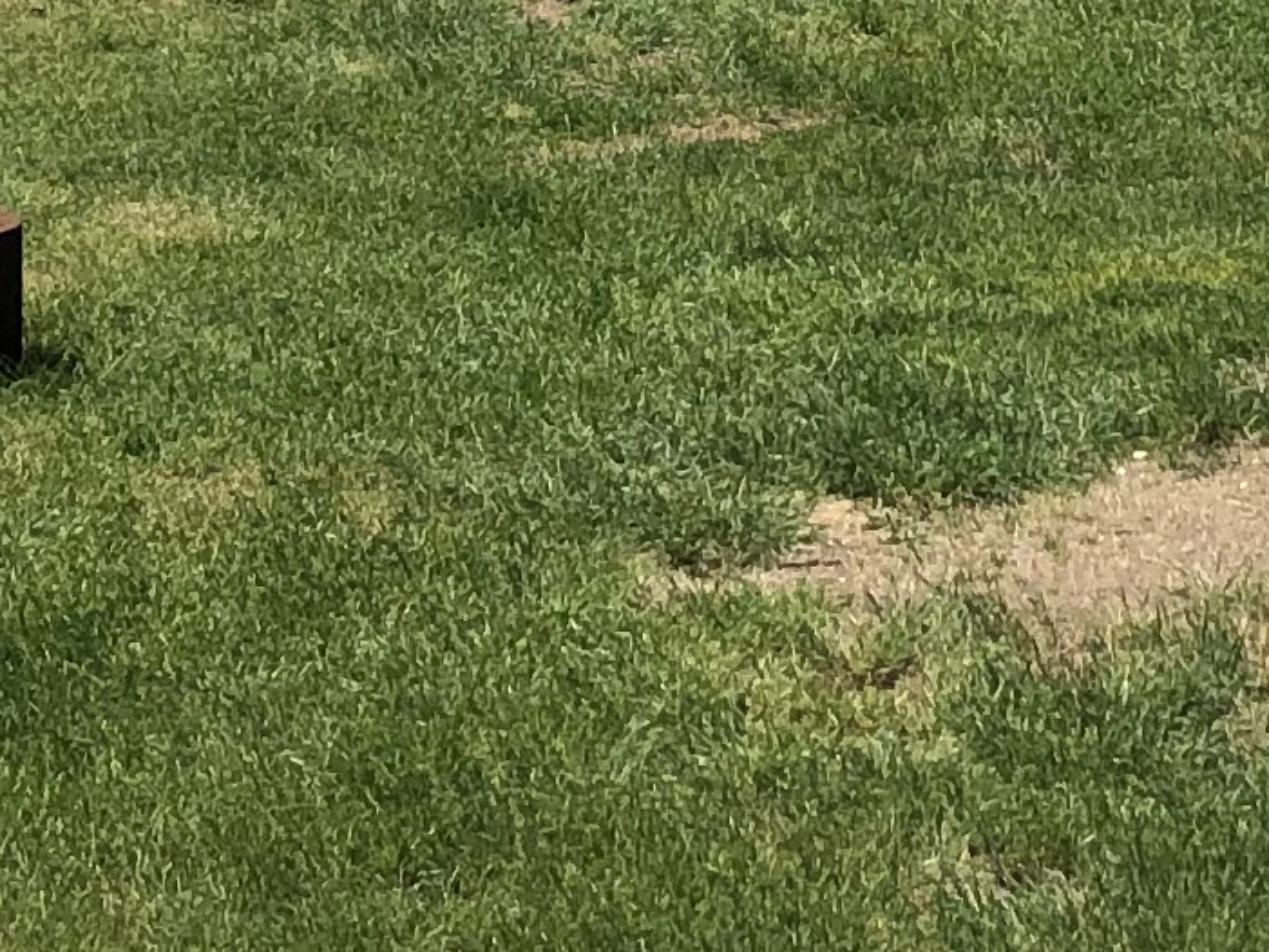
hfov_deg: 12.3
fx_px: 5903
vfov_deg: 9.0
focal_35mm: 161
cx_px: 836
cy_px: -489
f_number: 1.8
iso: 20
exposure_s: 1/3040
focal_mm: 3.99
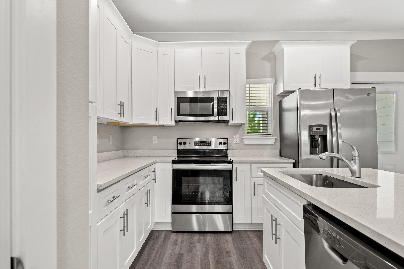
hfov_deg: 81.2
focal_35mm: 21
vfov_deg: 59.5
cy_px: 134
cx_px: 202
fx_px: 236
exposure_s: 1/8
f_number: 8
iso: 400
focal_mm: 21
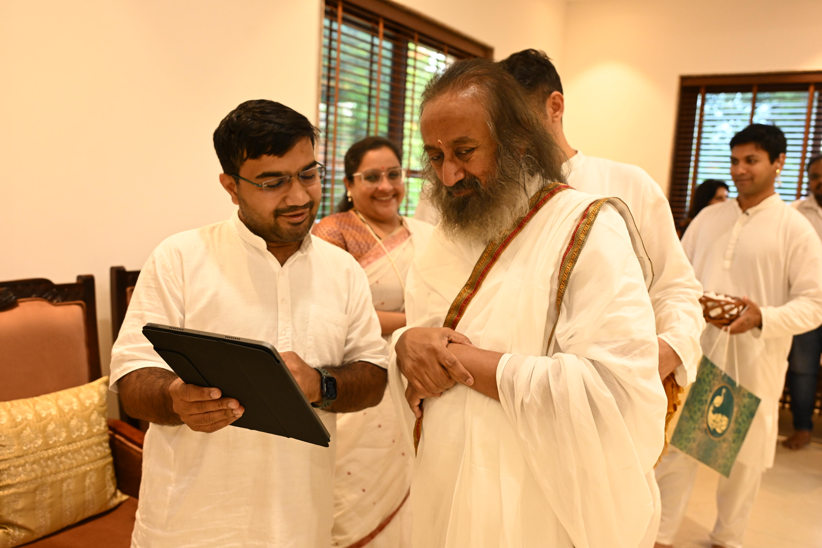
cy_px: 274
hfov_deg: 63.7
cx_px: 411
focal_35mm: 29
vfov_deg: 45.0
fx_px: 662
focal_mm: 29
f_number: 4
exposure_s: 1/160
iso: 2000
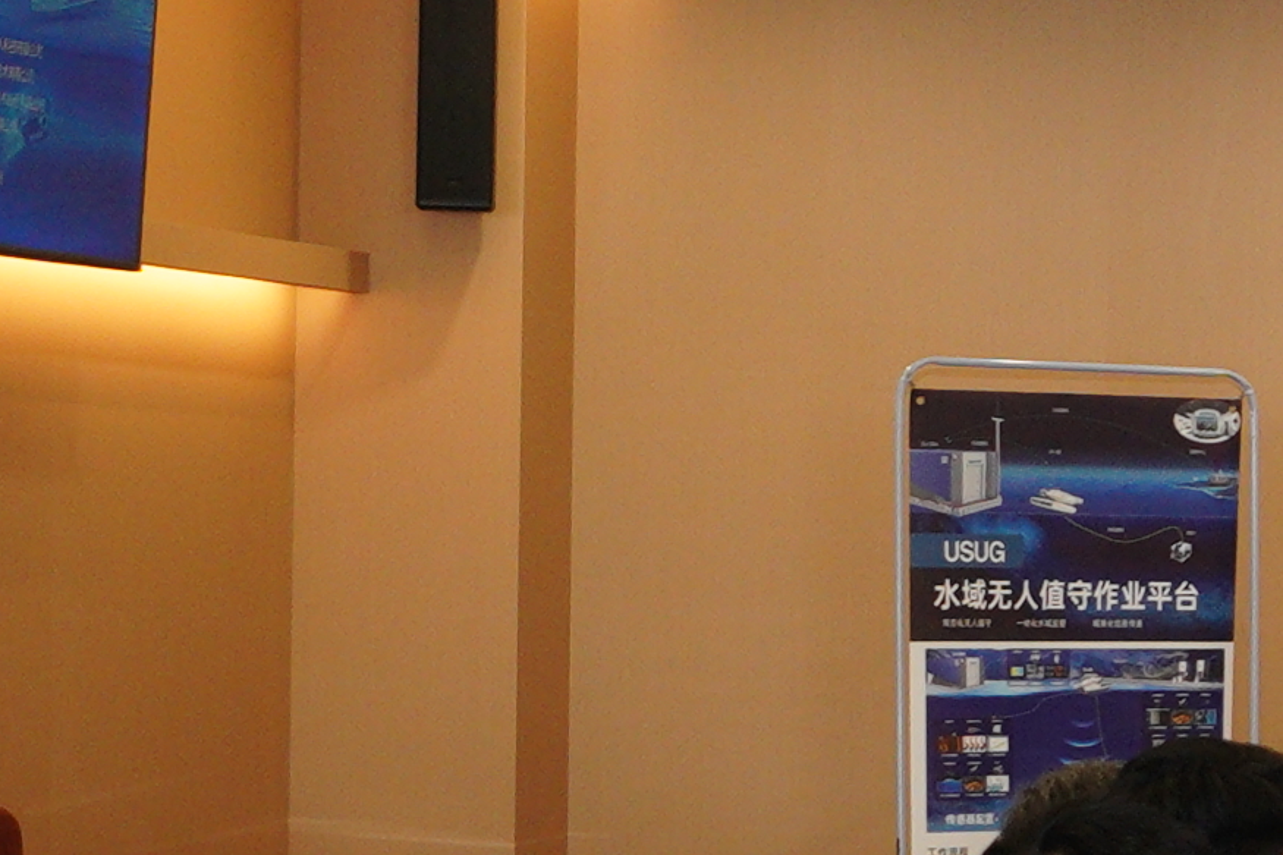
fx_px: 6734
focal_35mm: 189
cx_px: 2708
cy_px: 592
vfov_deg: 7.3
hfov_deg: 10.0
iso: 800
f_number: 2.8
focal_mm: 28
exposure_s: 1/200
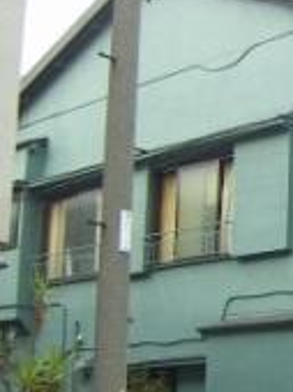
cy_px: 284
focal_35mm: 95
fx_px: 1075
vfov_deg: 20.5
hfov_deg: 14.8
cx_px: 385
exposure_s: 1/320
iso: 64
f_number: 2.8
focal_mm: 4.7
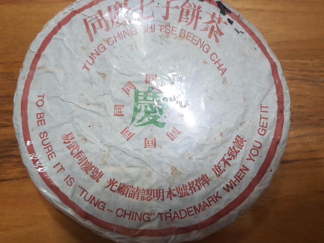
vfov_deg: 53.1
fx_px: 243
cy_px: 122
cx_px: 162
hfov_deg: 67.3
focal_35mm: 26
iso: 200
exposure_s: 1/30
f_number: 1.7
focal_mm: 4.3
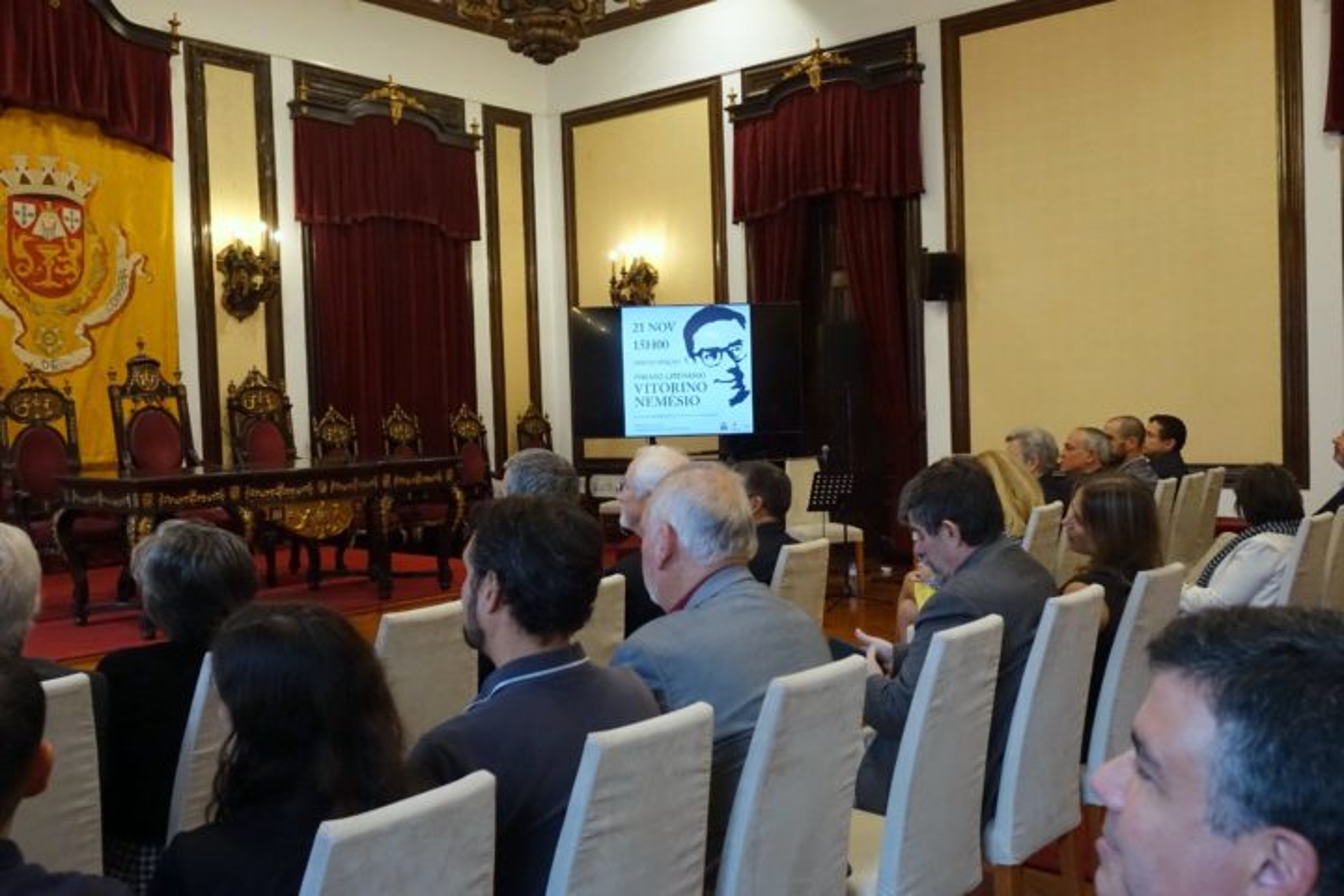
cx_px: 672
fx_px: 1269
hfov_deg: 55.8
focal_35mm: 34
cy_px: 448
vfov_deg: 38.9
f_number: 4
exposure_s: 1/250
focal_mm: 12.3
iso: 2000
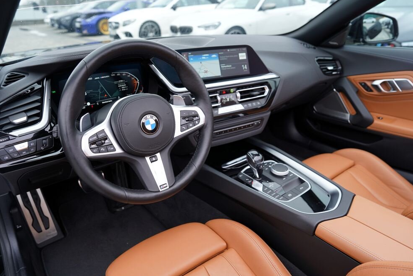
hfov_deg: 71.5
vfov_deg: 51.3
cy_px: 141
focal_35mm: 25
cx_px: 201
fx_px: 287
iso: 100
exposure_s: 1/60
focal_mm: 24
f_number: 4
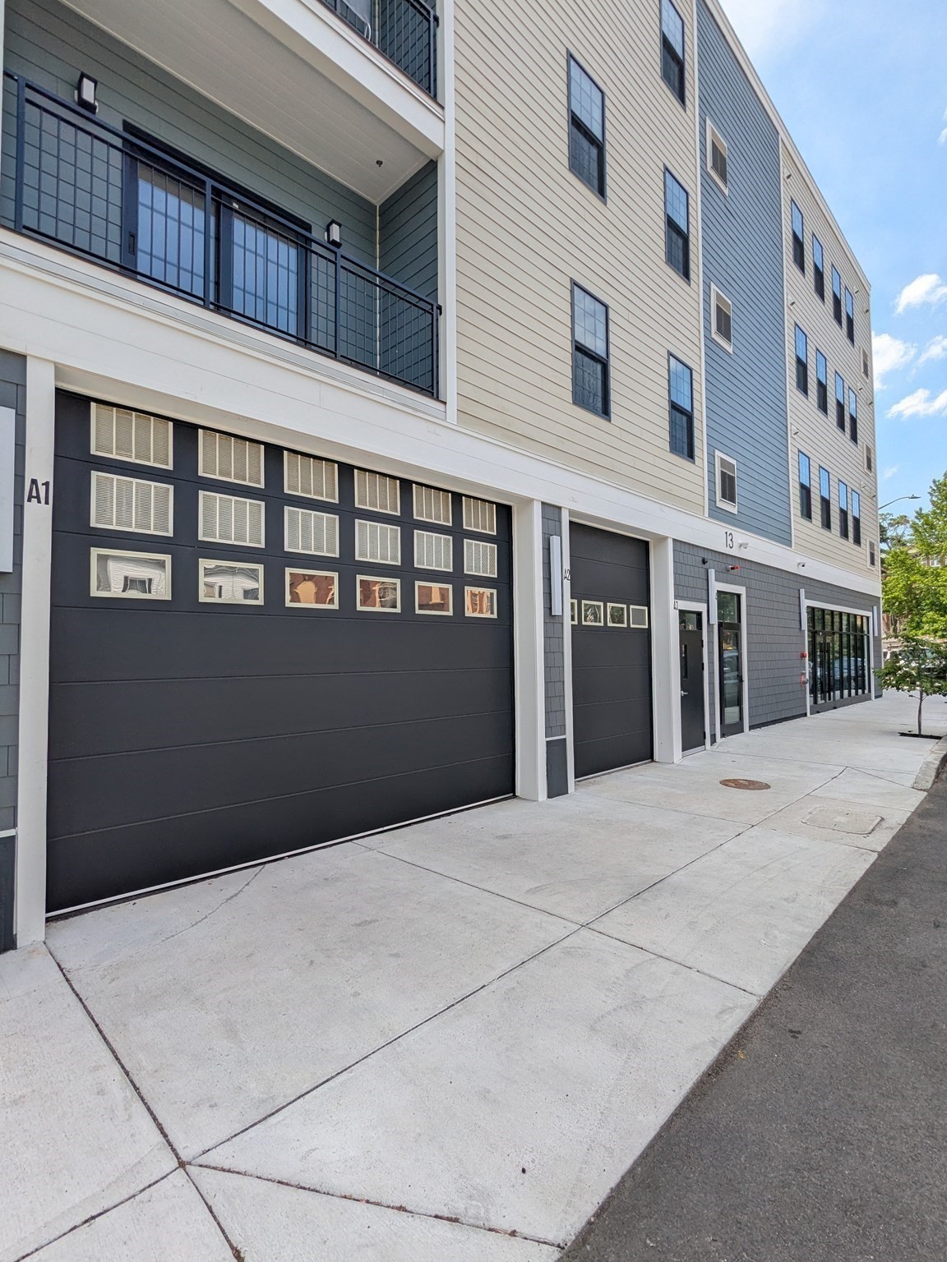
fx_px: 584
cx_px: 474
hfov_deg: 78.1
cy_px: 631
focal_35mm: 16
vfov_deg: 94.5
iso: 48
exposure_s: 1/838
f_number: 2.2
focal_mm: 2.35
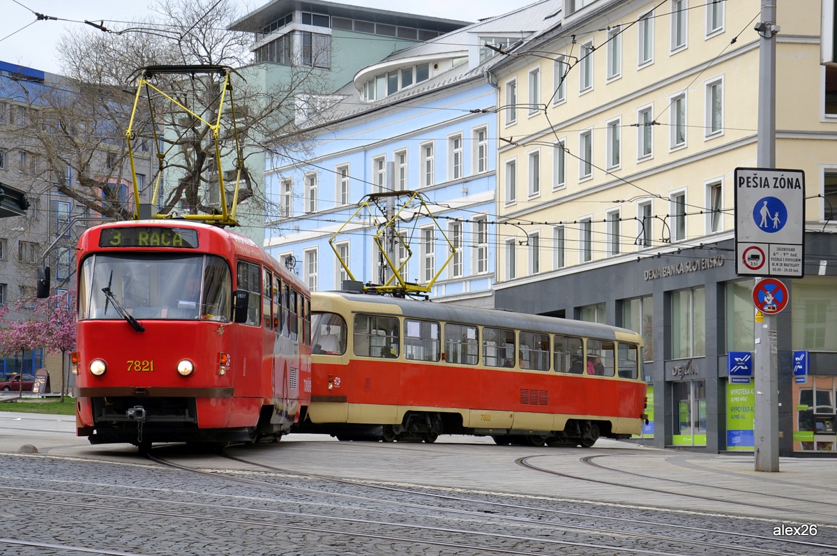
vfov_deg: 18.9
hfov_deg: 28.1
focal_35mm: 72
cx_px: 418
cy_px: 278
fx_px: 1672
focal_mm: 48
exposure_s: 1/200
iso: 100
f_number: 7.1
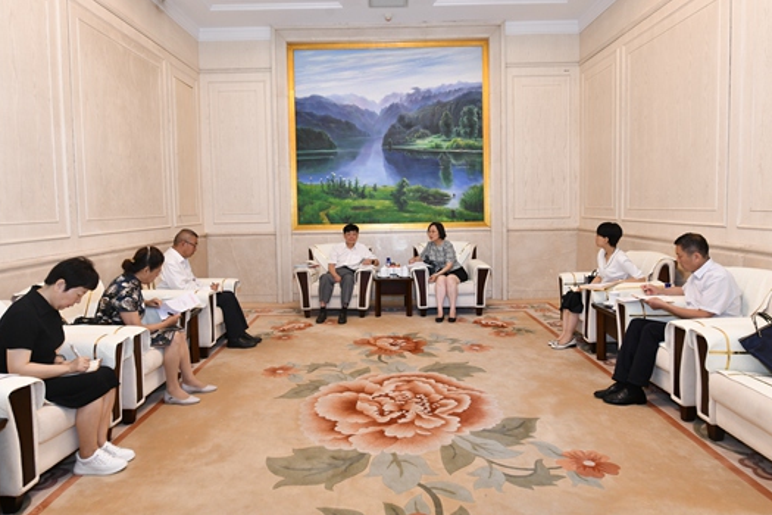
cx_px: 379
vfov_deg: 53.1
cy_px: 238
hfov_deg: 73.7
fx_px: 515
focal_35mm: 24
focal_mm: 21
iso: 1600
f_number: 7.1
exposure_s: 1/60
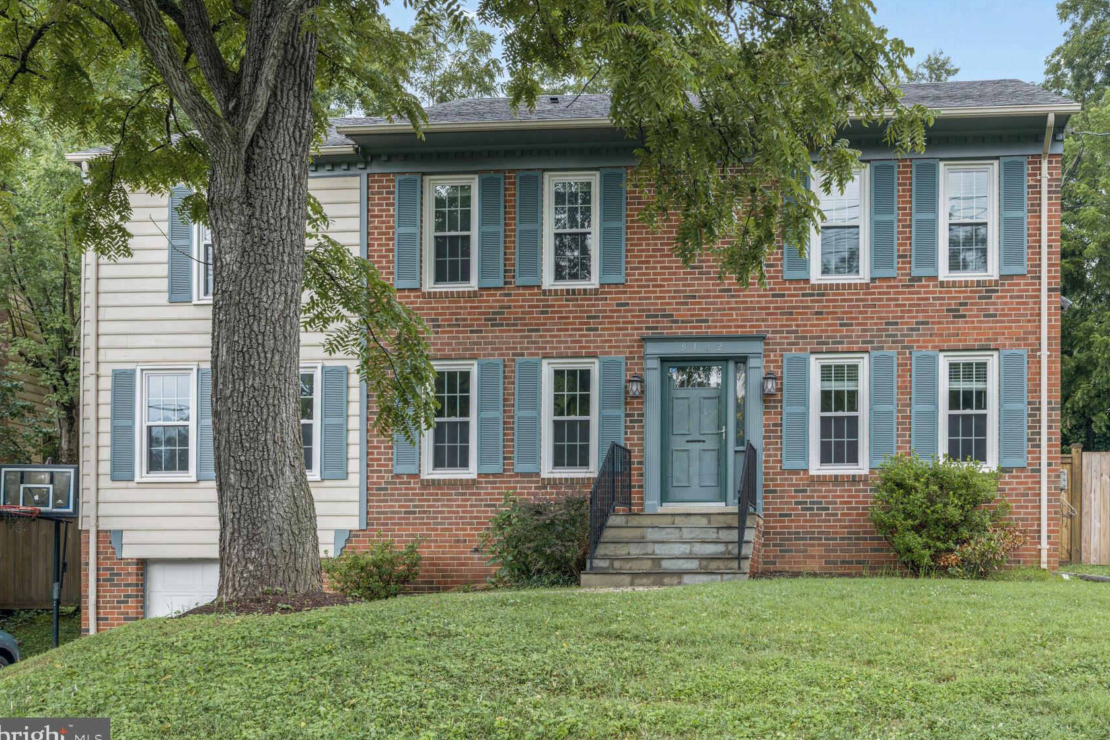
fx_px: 1110
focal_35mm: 36
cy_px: 377
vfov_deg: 36.9
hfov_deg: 53.1
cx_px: 558
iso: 200
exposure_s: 1/60
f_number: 8
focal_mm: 35
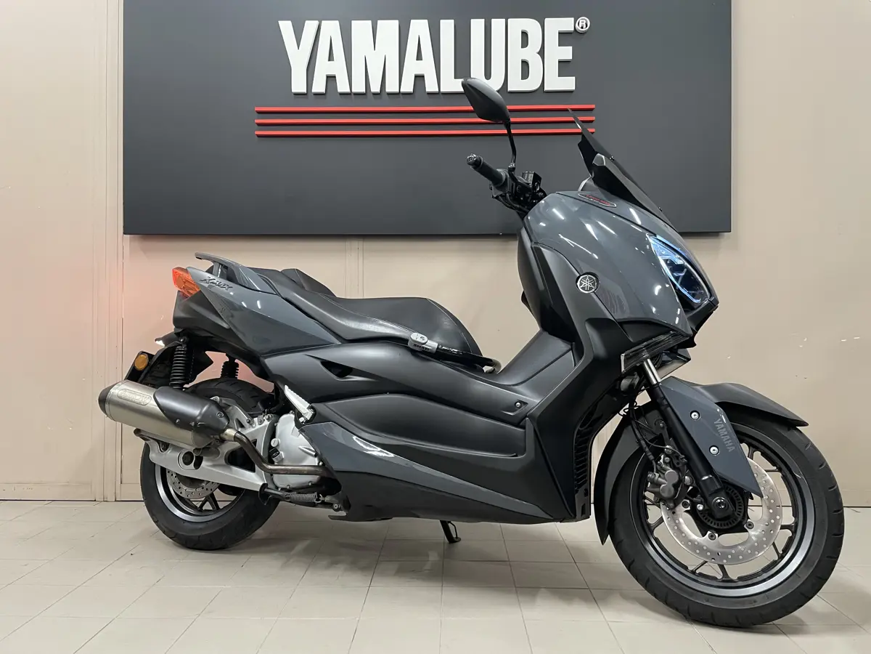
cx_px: 436
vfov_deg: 53.1
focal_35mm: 26
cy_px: 327
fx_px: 654
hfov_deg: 67.3
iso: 320
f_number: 1.6
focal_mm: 4.2
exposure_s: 1/60
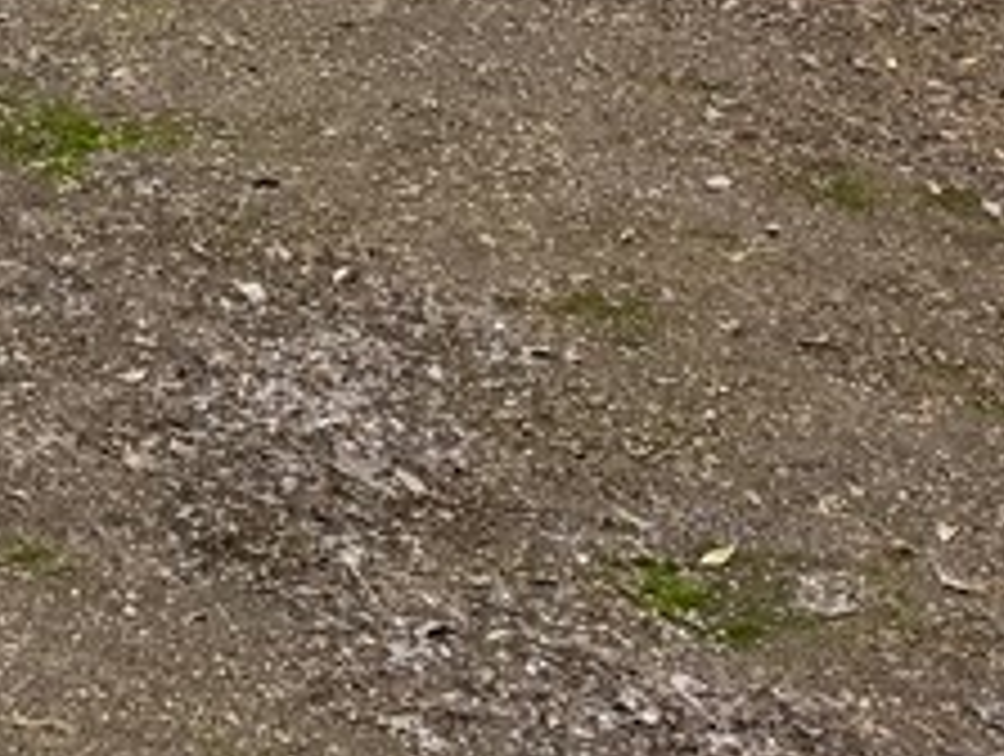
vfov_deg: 11.6
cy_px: -932
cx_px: -837
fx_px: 3196
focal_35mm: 110
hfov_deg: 15.3
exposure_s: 1/1855
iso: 80
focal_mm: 6.76
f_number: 1.78
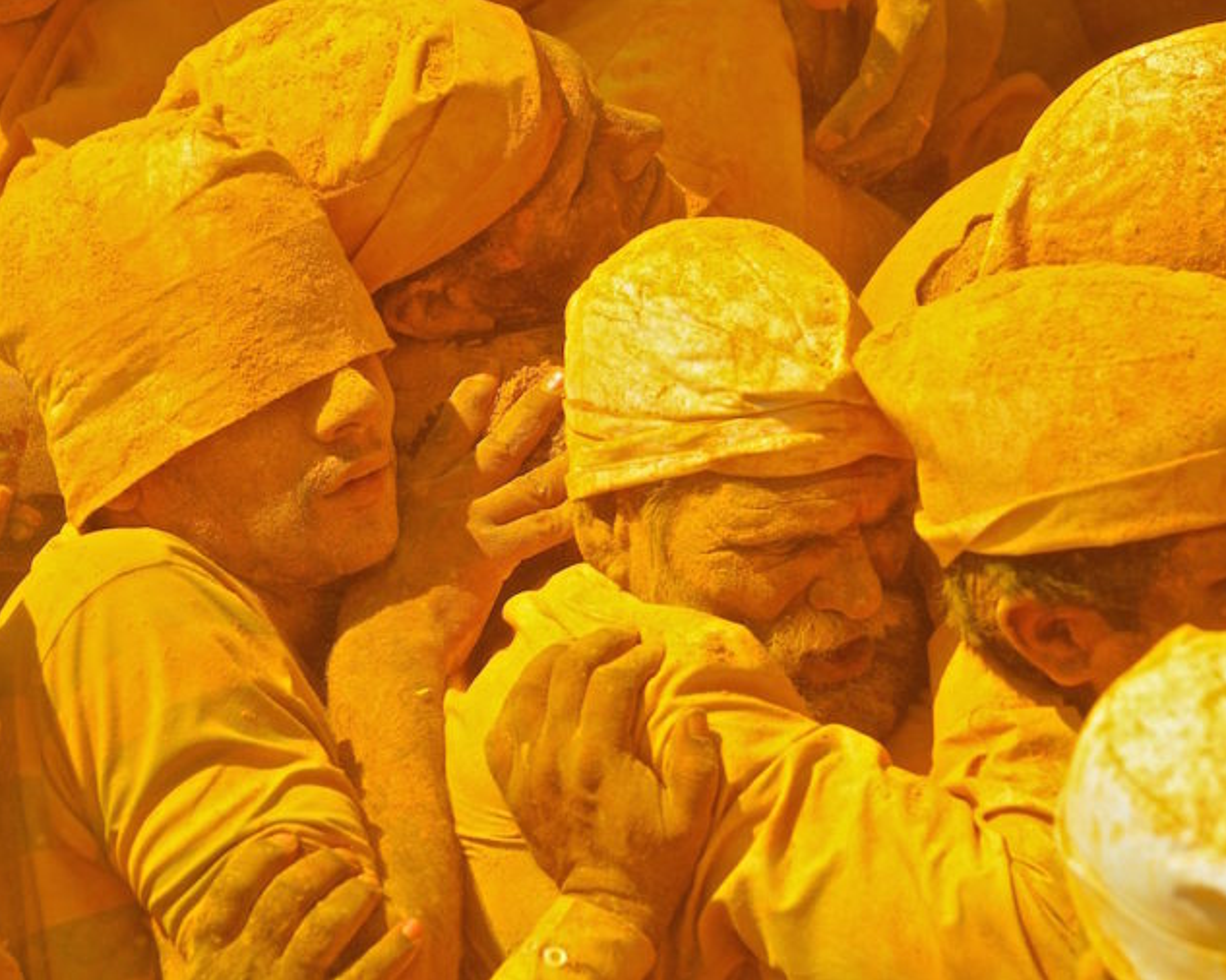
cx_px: 616
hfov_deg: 4.9
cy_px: 489
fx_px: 14256
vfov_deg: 3.9
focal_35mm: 393
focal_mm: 230
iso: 180
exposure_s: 1/800
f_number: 5.3
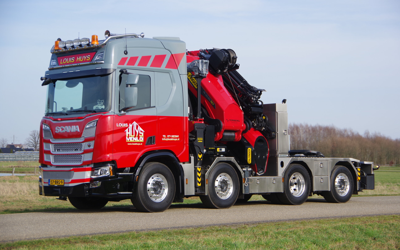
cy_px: 122
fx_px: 883
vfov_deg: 16.1
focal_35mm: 81
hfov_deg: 25.5
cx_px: 200
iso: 200
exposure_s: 1/640
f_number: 5
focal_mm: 53
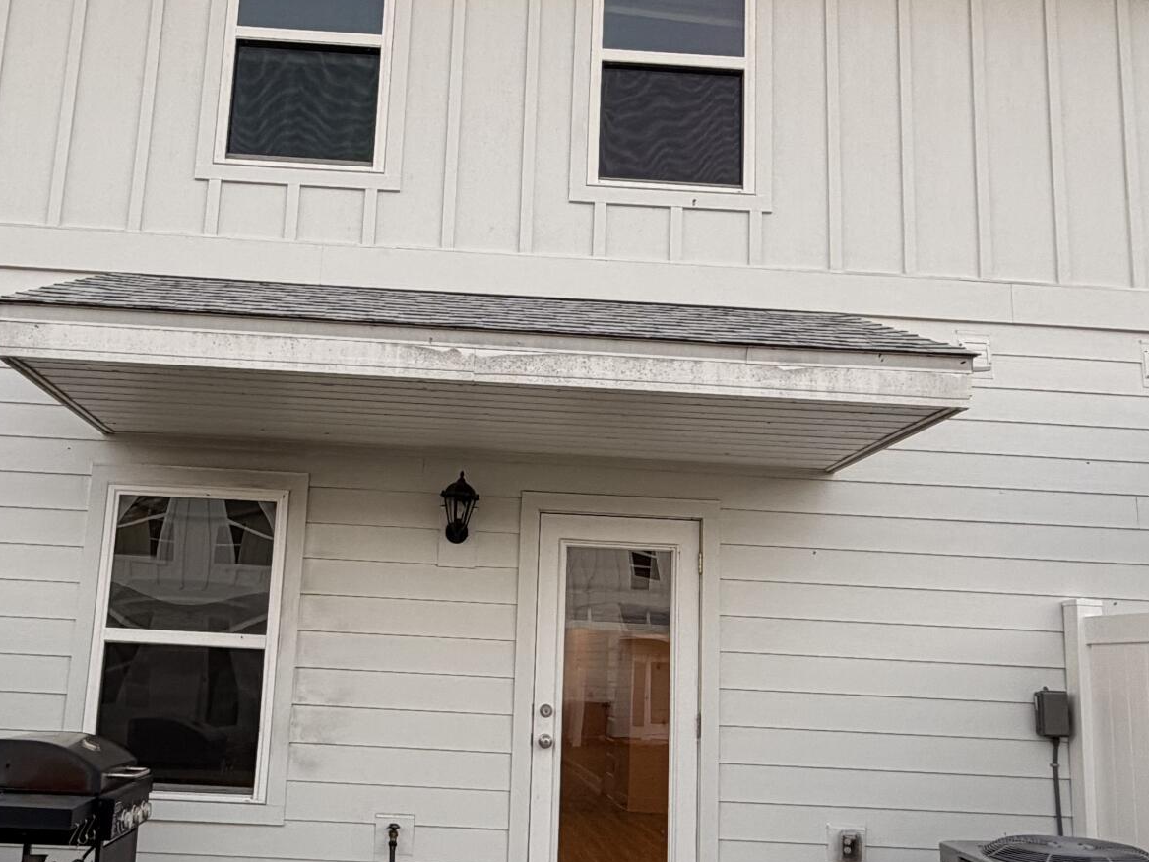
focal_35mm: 36
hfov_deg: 51.1
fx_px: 1195
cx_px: 475
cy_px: 454
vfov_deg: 39.6
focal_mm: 2.22
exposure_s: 1/121
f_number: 2.2
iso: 50
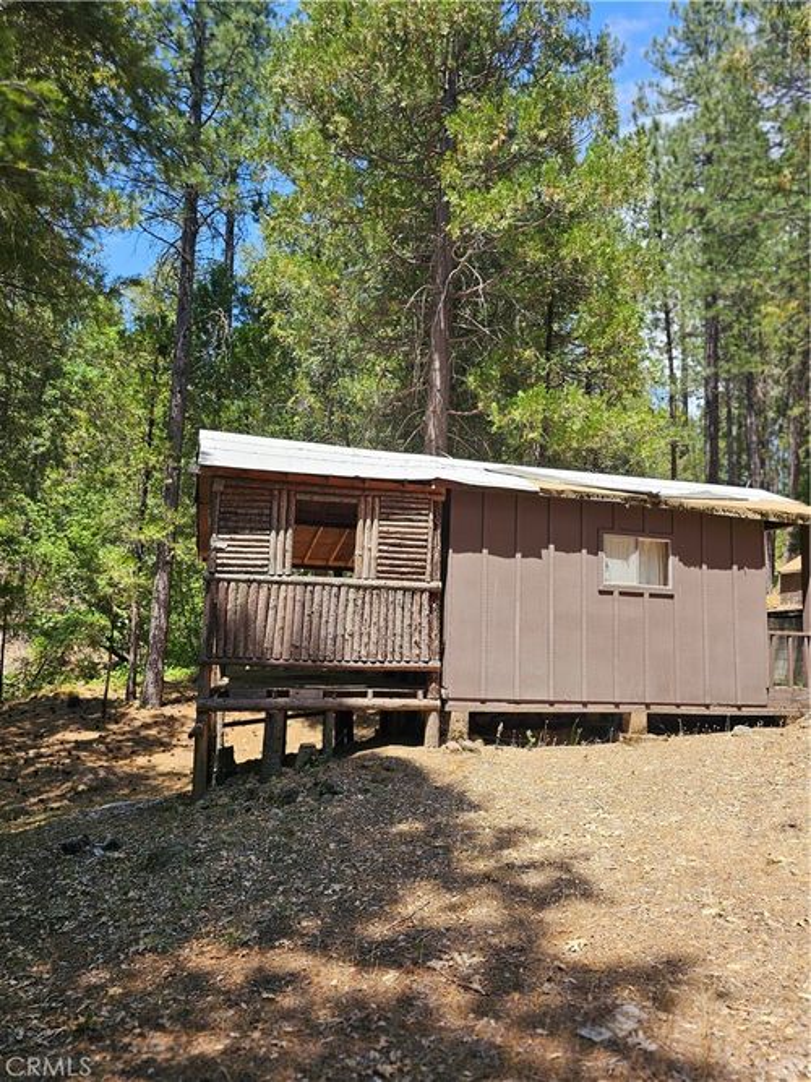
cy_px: 541
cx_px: 406
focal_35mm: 23
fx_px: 719
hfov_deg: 58.9
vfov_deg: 73.9
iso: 10
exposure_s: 1/317
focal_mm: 6.3
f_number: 1.7
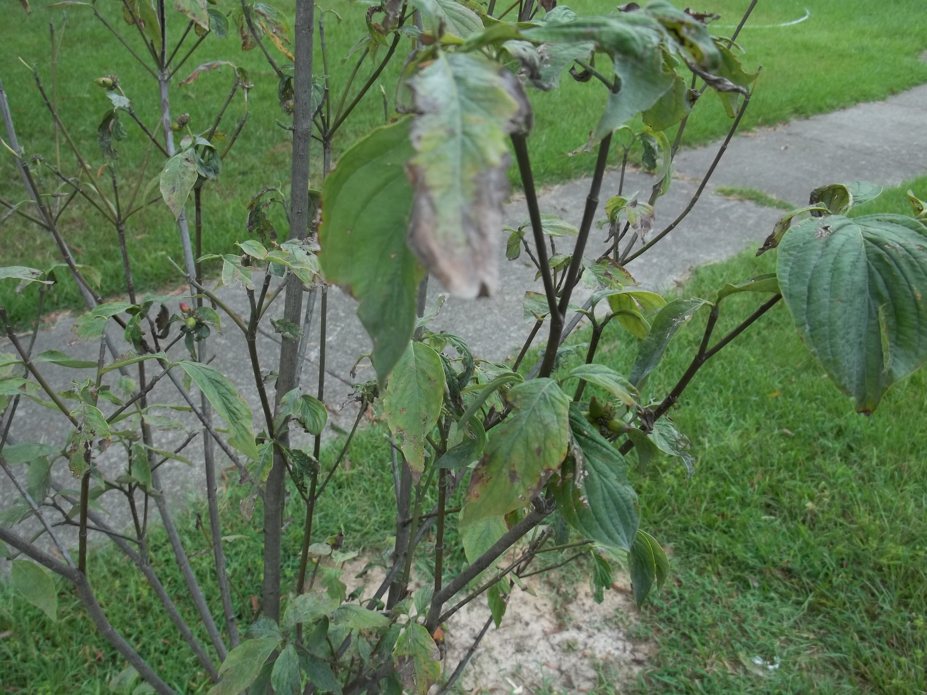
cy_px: 348
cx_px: 464
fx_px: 884
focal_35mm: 33
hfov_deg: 55.4
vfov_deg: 42.9
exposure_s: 1/160
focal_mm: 5.9
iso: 64
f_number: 3.3
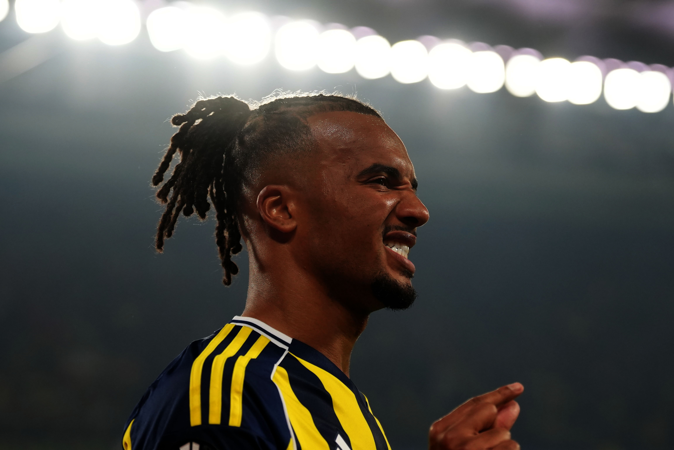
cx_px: 337
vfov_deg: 8.9
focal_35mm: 154
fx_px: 2883
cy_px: 225
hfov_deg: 13.3
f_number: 3.2
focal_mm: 103
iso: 2000
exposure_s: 1/2000
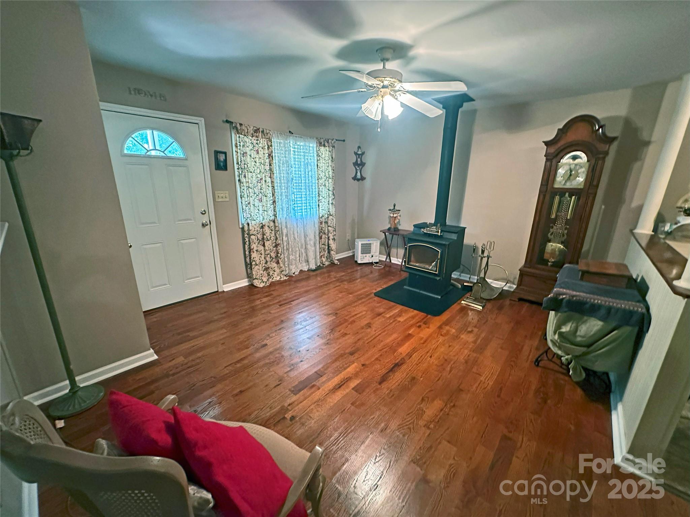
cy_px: 258
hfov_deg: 102.1
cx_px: 345
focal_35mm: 14
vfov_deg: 85.7
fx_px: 279
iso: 1000
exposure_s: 1/60
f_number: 2.2
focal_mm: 2.22
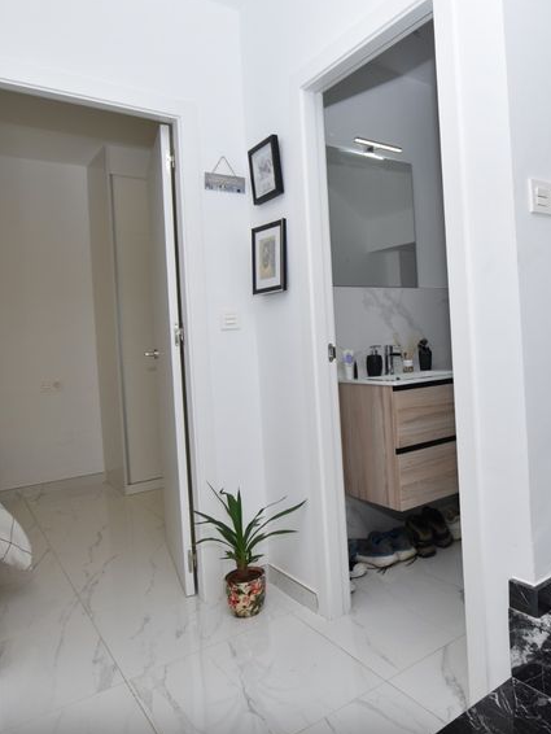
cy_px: 335
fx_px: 509
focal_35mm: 24
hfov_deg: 54.6
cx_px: 404
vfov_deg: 71.4
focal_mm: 10
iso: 200
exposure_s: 1/160
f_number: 5
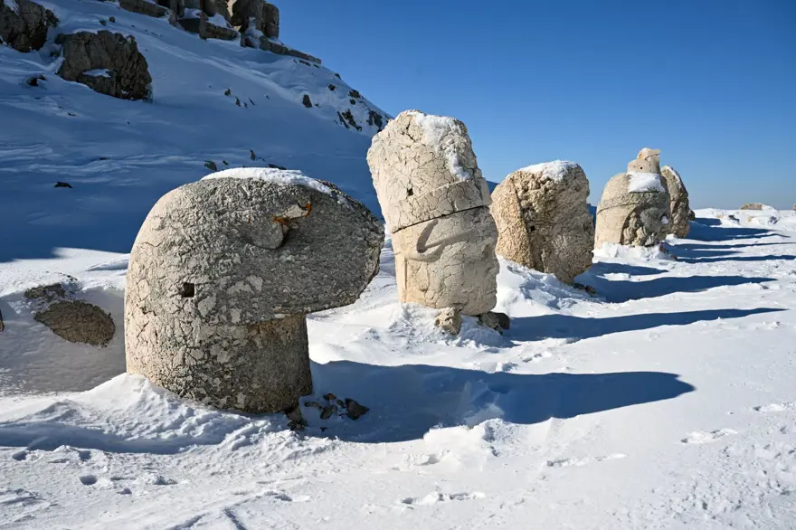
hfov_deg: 55.8
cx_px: 398
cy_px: 265
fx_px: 751
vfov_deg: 38.9
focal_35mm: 34
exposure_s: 1/1000
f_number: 8
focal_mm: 34
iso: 200
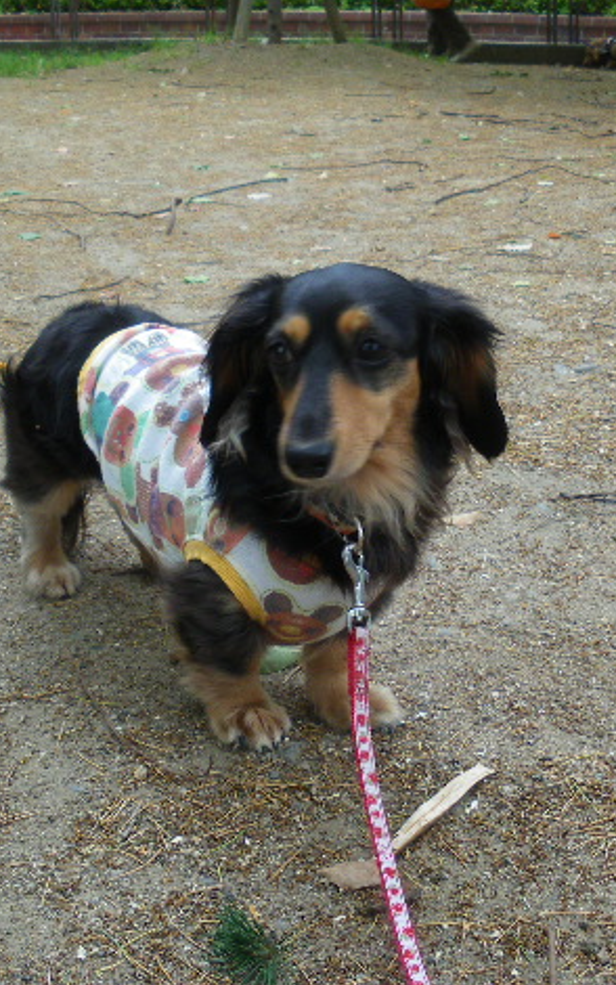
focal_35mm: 52
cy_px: 484
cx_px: 314
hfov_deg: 24.9
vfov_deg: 38.9
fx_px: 1396
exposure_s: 1/50
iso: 125
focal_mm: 6.3
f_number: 3.5
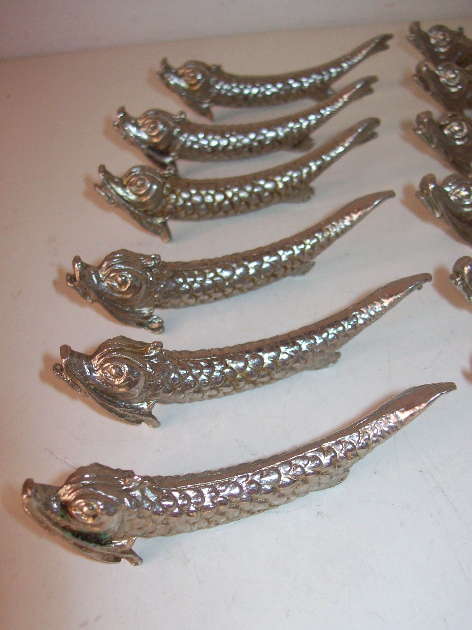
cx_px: 231
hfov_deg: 35.1
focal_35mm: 41
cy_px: 343
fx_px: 746
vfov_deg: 45.7
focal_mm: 6
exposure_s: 1/64
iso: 80
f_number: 2.7
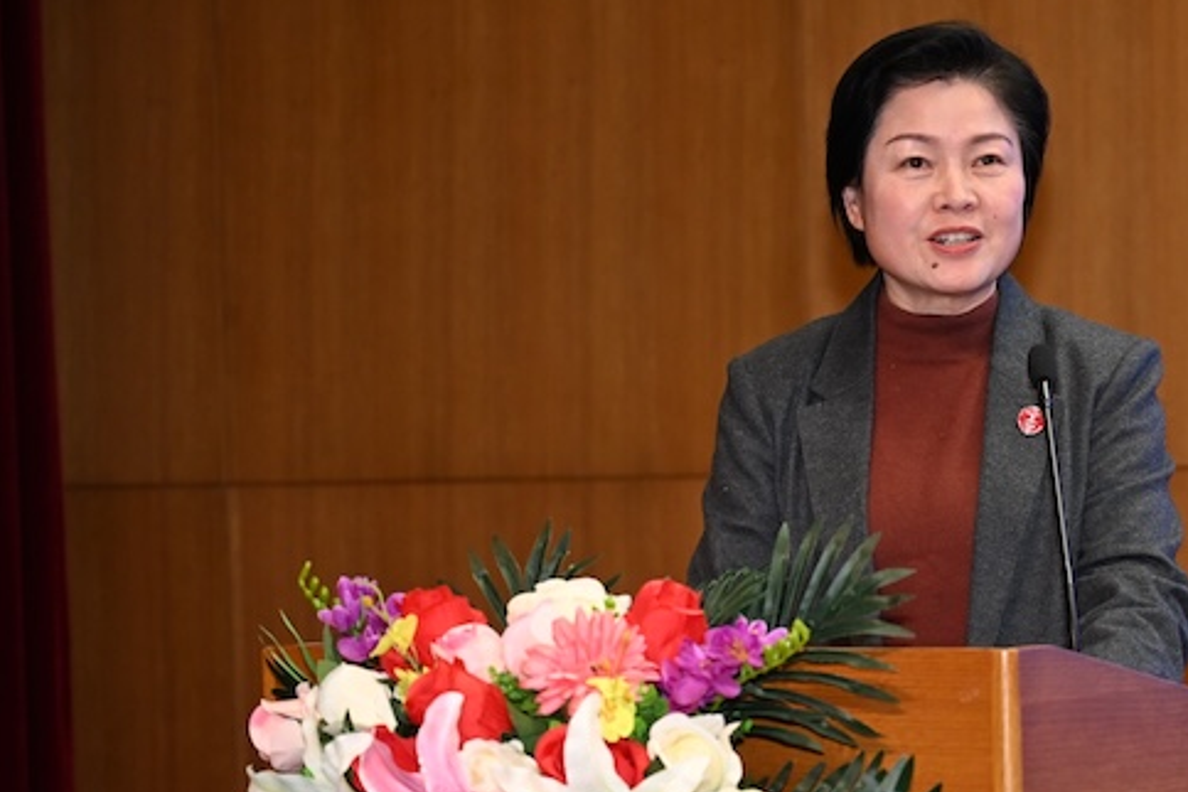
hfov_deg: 17.5
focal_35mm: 116
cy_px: 439
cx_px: 940
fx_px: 3828
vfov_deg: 11.8
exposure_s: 1/125
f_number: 4
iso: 1000
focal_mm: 70
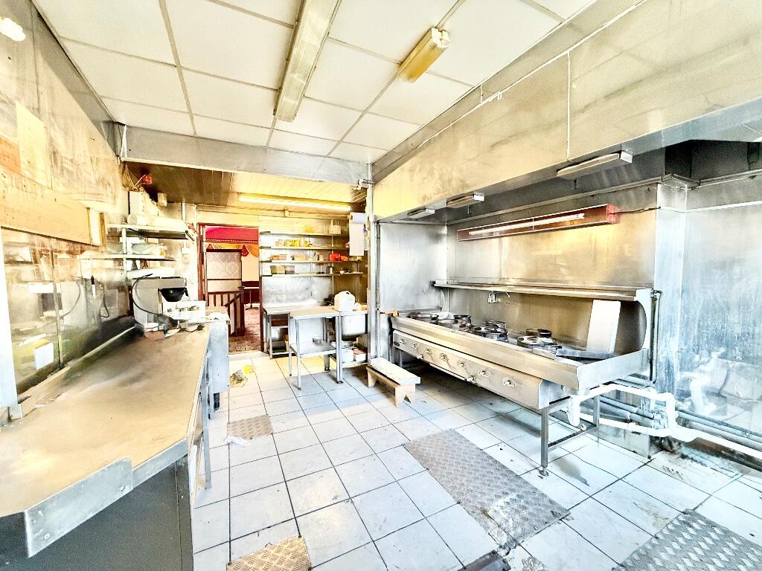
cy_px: 286
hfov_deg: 102.1
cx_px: 381
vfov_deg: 85.7
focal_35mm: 14
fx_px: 308
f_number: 2.2
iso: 500
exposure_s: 1/100
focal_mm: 2.22
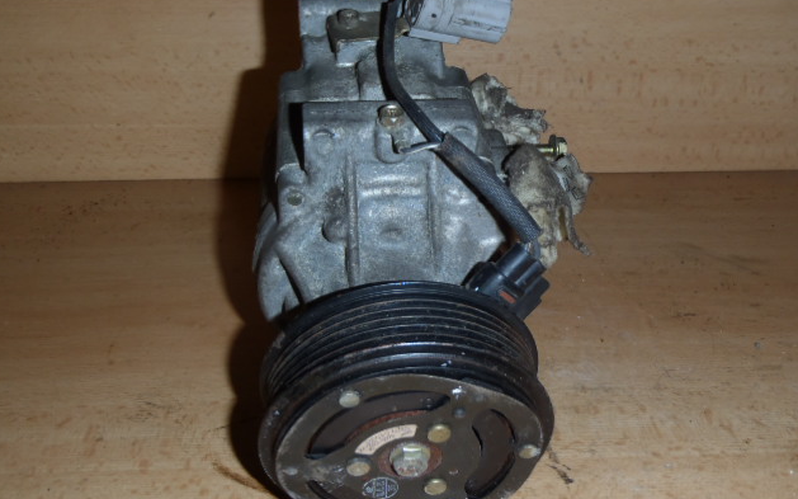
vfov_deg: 31.2
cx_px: 395
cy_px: 245
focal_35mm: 41
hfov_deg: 48.2
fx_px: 892
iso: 100
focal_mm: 6.83
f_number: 4.6
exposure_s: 1/40
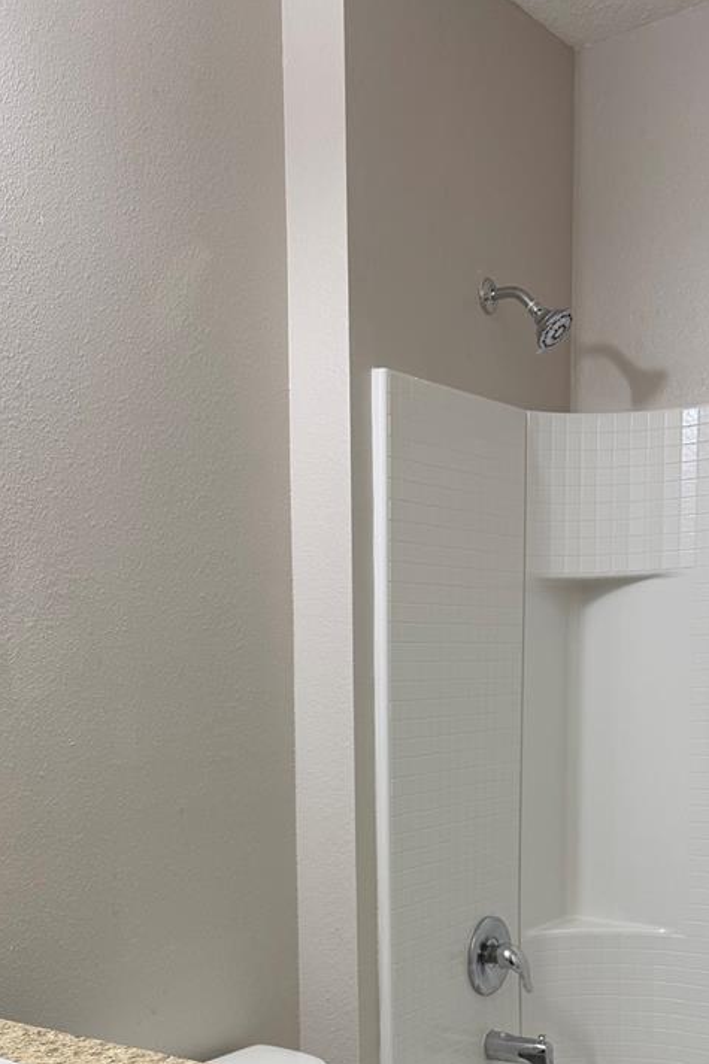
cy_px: 867
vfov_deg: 44.0
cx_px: 239
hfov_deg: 31.6
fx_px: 1241
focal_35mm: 42
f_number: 1.78
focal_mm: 6.76
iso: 125
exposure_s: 1/120
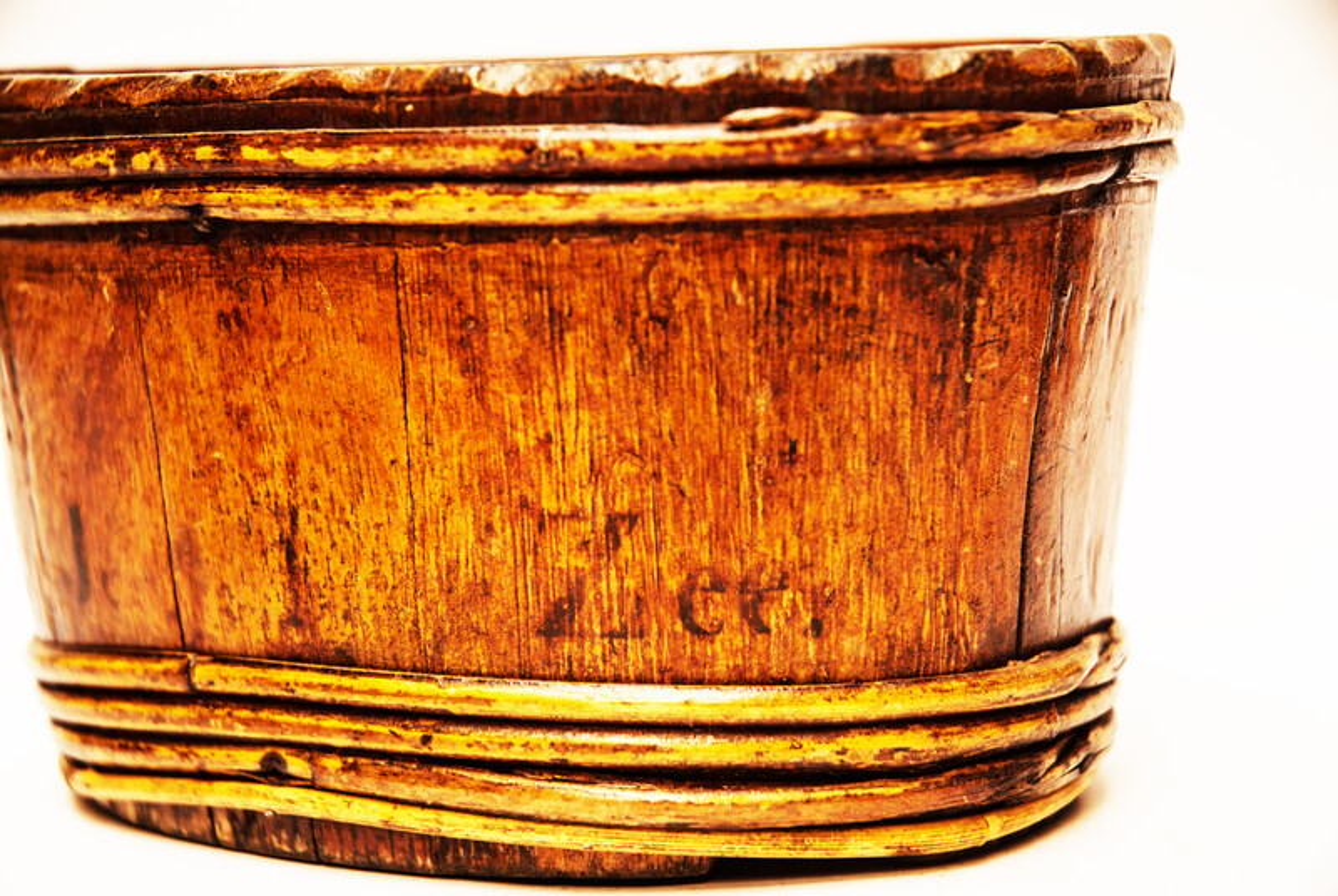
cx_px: 669
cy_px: 448
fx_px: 3908
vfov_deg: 13.1
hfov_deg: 19.4
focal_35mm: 105
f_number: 4.5
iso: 100
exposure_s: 1/10
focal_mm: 70
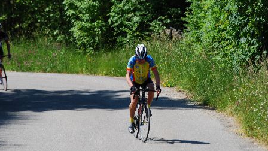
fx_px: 2246
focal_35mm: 316
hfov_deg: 6.8
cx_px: 134
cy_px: 85
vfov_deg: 3.8
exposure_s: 1/125
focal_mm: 200
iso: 100
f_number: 9
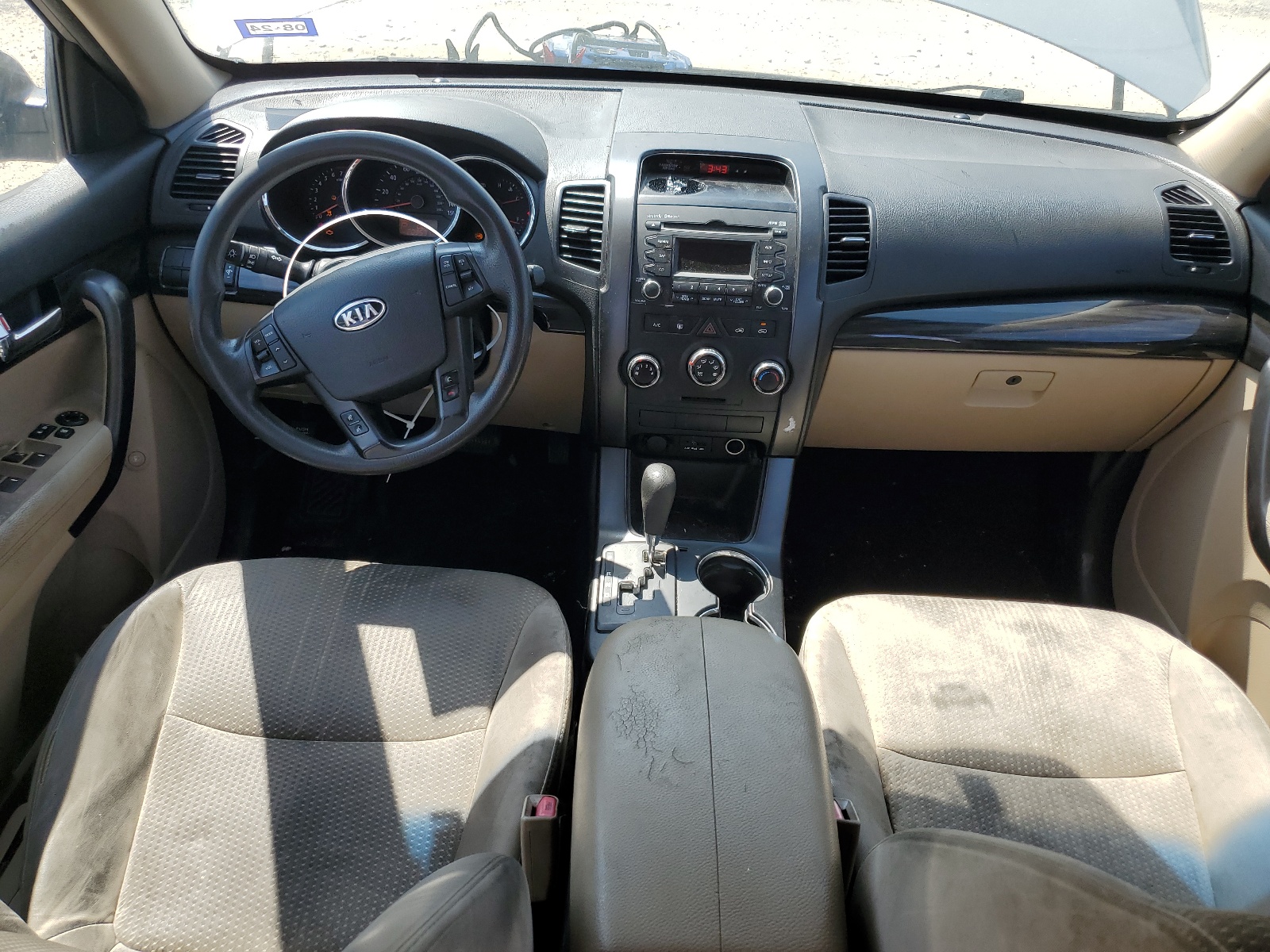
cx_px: 635
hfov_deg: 67.3
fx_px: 954
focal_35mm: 26
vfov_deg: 53.1
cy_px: 476
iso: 50
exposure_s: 1/833
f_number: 1.5
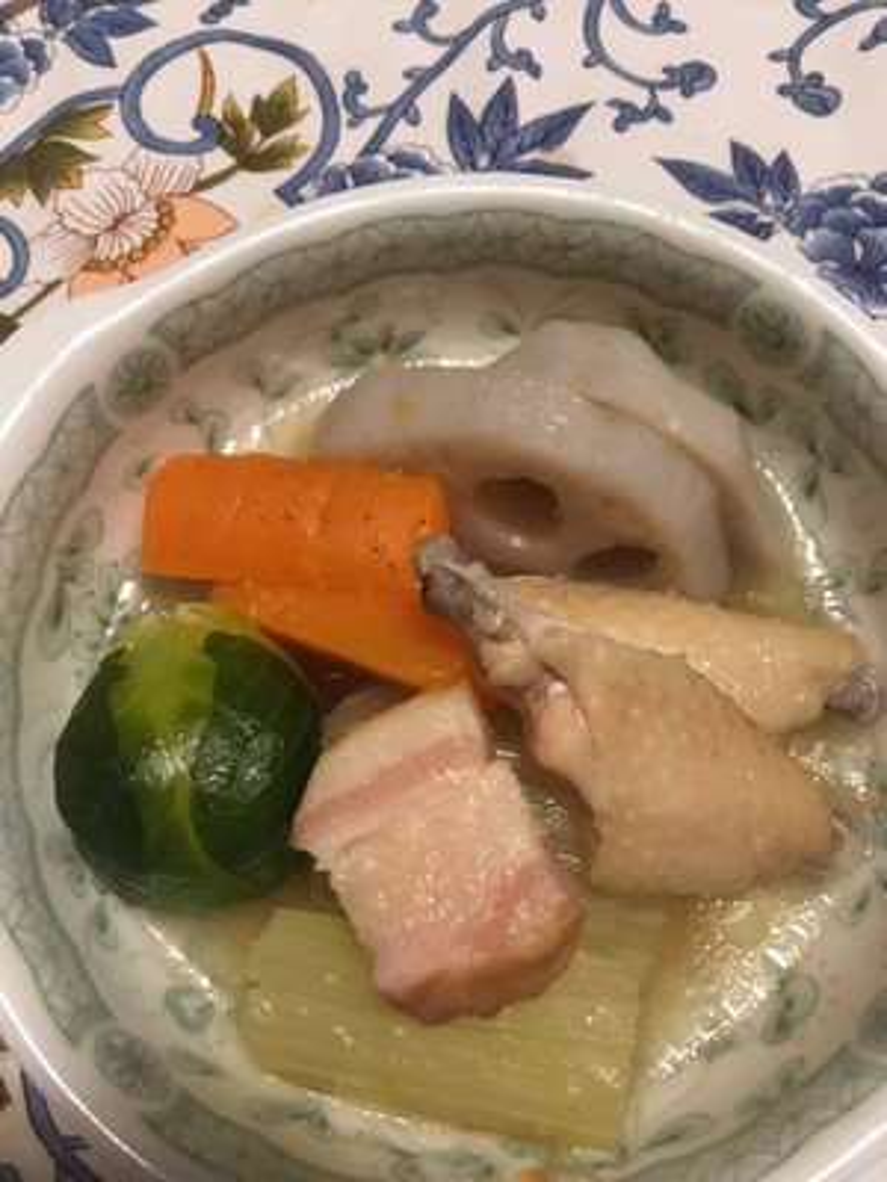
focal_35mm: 29
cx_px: 444
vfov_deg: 61.7
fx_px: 991
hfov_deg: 48.2
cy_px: 591
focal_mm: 4.15
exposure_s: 1/30
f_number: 2.2
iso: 64
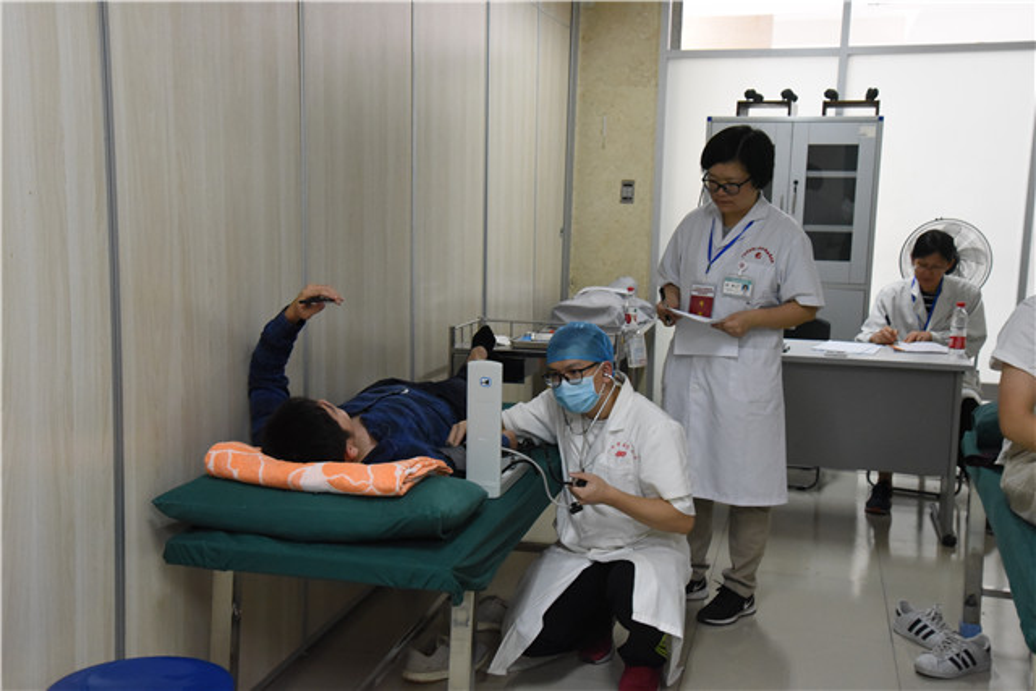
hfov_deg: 44.5
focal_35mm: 44
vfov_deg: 30.5
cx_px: 518
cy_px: 346
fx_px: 1266
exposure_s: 1/50
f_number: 8
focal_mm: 44
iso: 7200
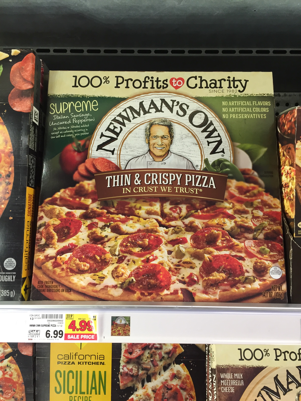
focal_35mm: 29
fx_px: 336
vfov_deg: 61.7
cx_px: 150
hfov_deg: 48.2
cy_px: 200
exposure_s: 1/30
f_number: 2.2
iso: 32
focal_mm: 4.15
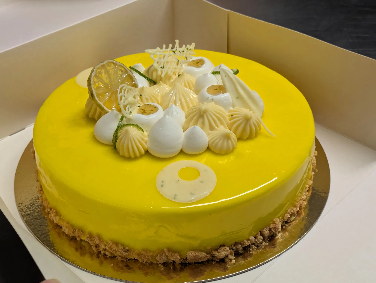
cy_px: 142
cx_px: 188
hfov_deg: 37.5
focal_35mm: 51
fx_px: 554
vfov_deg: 28.6
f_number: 1.89
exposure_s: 1/50
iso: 109
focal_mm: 5.43
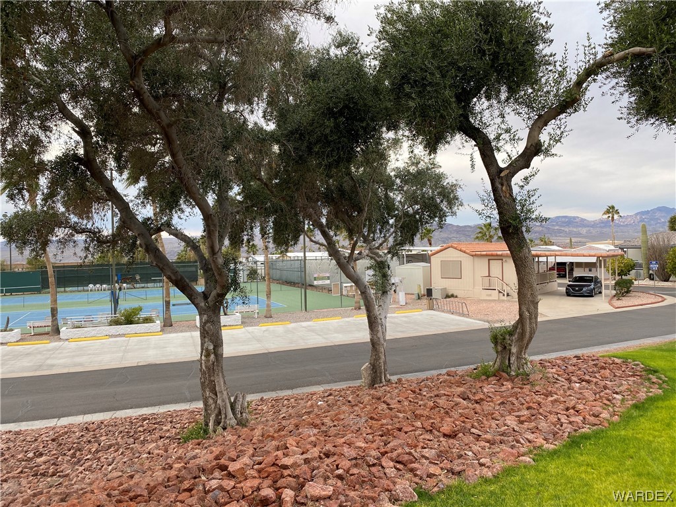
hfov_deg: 67.3
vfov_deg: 53.1
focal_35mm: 26
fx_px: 508
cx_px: 338
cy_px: 254
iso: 32
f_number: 1.8
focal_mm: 4.25
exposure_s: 1/477
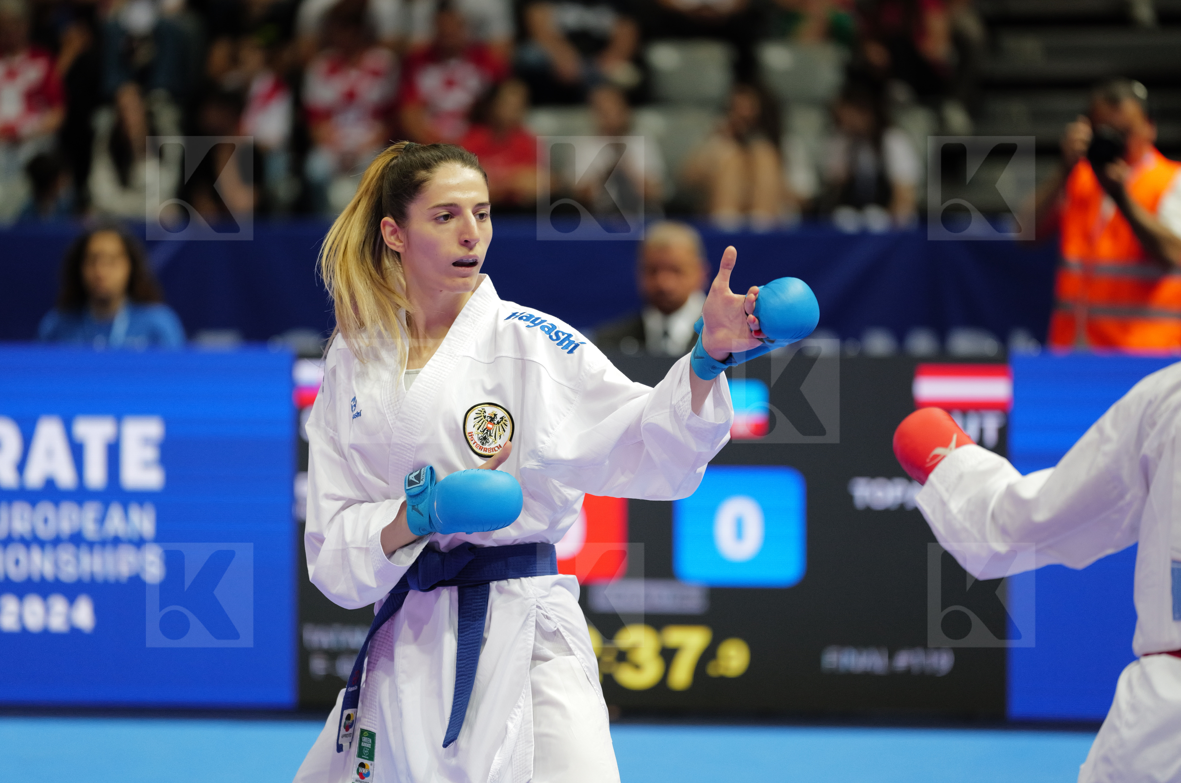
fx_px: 6550
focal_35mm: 200
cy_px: 392
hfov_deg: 10.3
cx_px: 590
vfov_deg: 6.8
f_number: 2.8
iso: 2500
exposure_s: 1/1000
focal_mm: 200
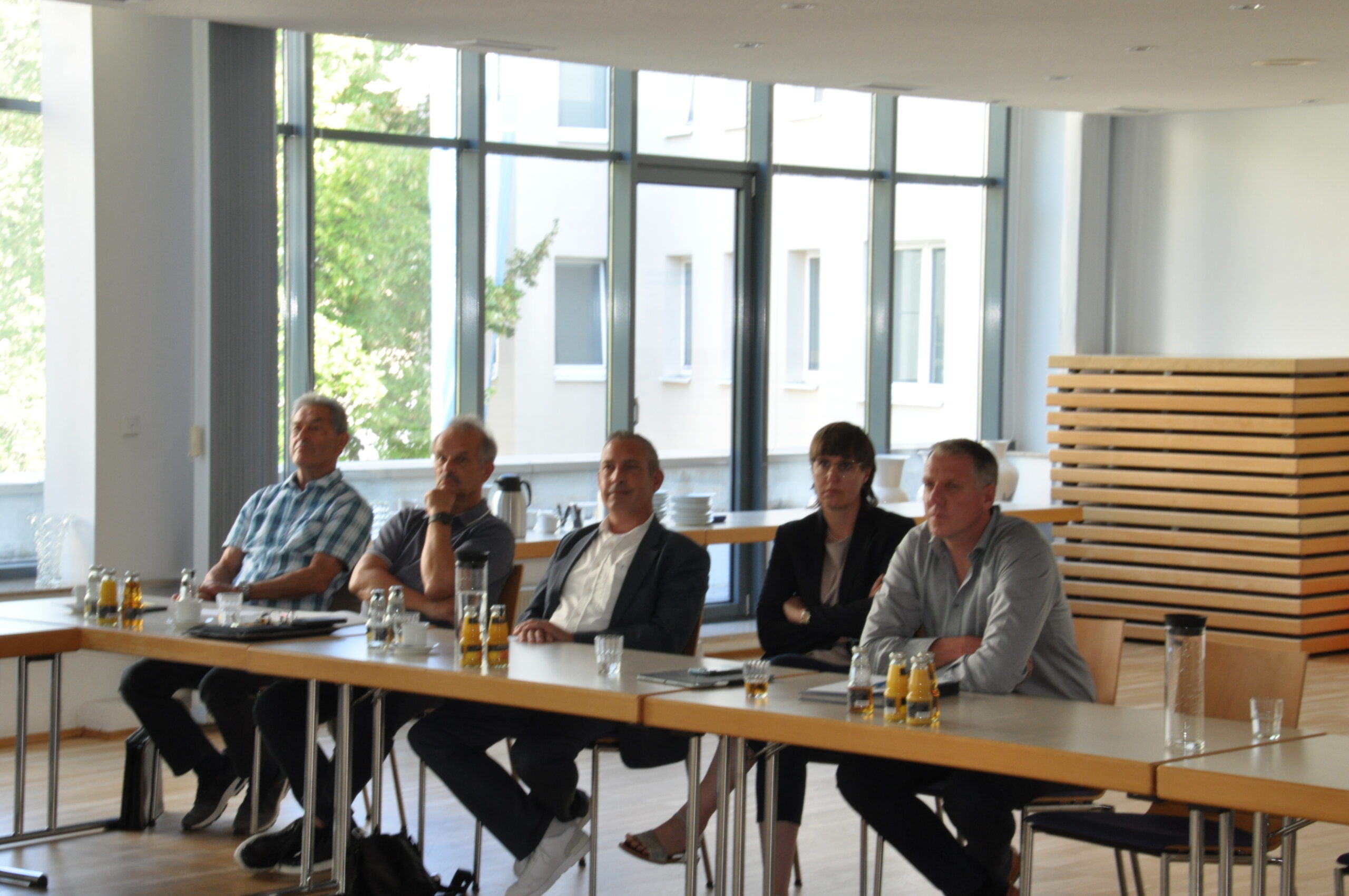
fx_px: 2919
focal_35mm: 78
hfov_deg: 26.0
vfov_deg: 17.4
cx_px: 674
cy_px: 448
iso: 800
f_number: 5
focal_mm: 52
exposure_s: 1/15
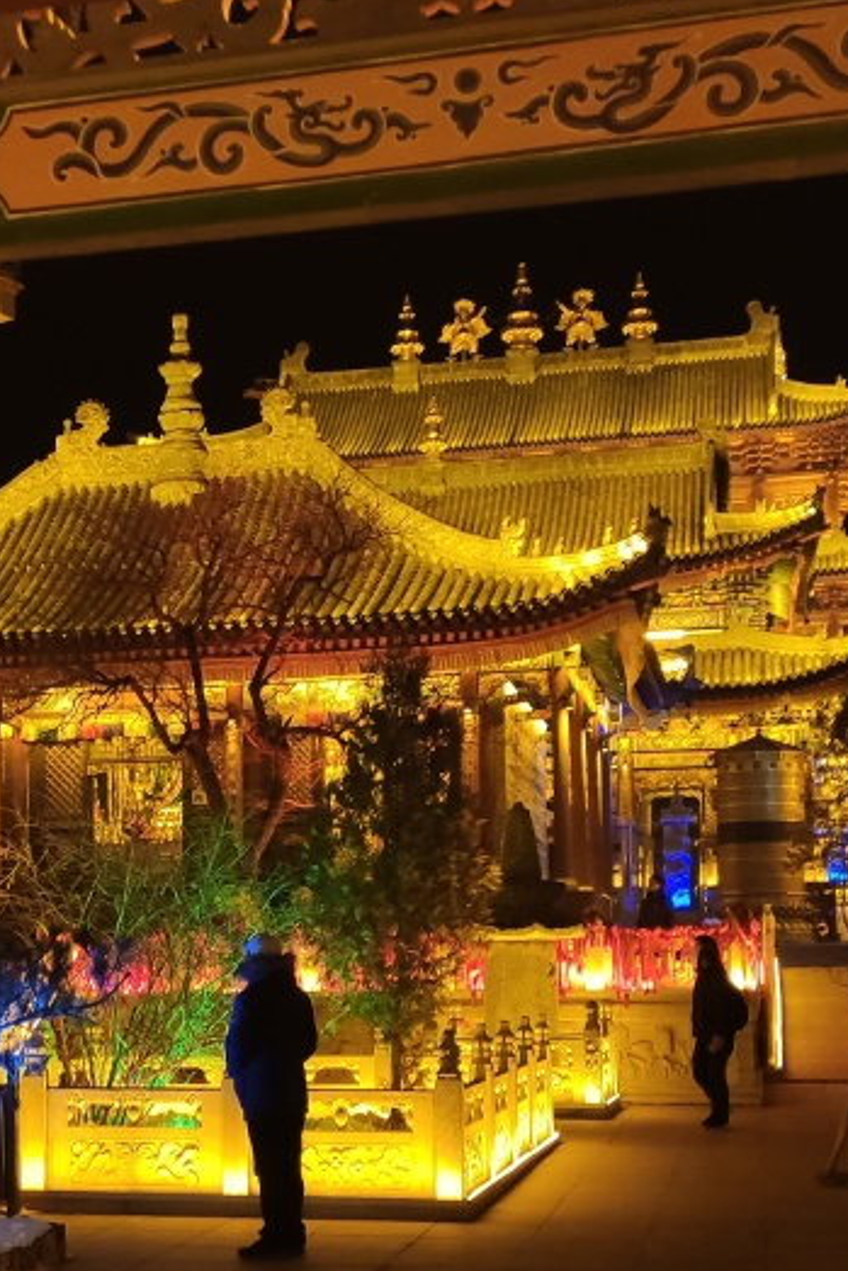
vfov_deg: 32.0
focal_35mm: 62
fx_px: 2189
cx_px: 165
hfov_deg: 21.6
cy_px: 889
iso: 591
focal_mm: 4.77
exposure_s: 1/33
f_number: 1.75
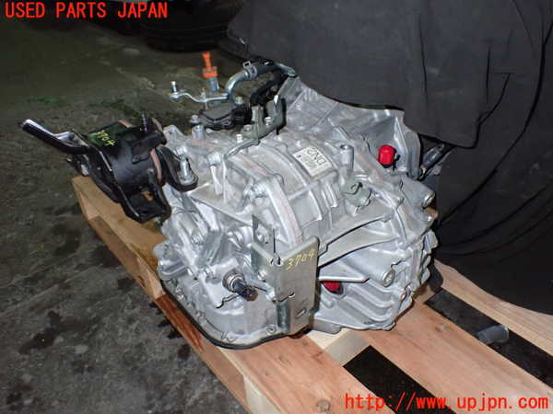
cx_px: 276
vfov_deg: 46.8
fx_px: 479
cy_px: 207
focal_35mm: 30
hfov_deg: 60.0
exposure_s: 1/30
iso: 800
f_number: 6.3
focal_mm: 5.4
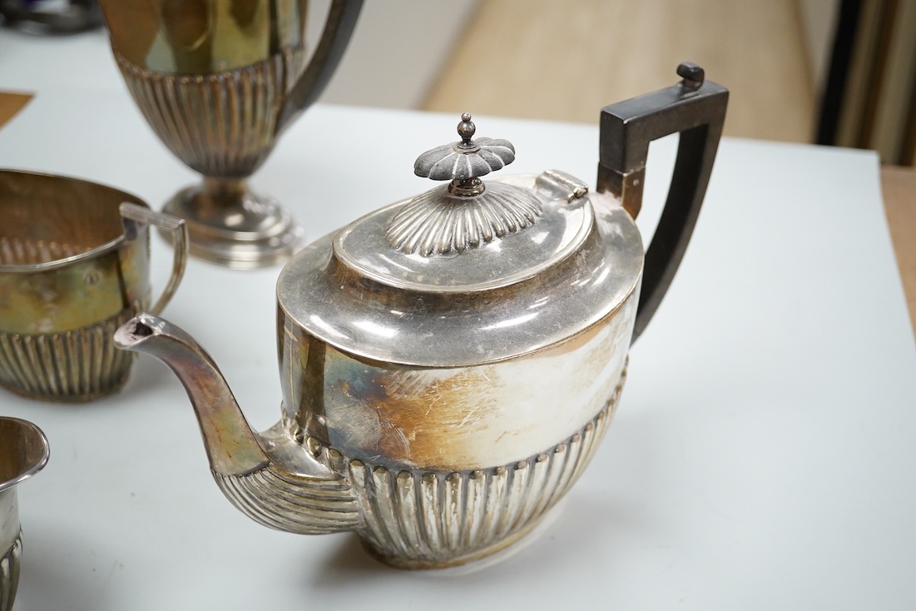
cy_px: 310
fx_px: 1170
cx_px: 460
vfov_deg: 29.2
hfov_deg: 42.7
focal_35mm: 46
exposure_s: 1/400
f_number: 5
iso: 2500
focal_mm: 30
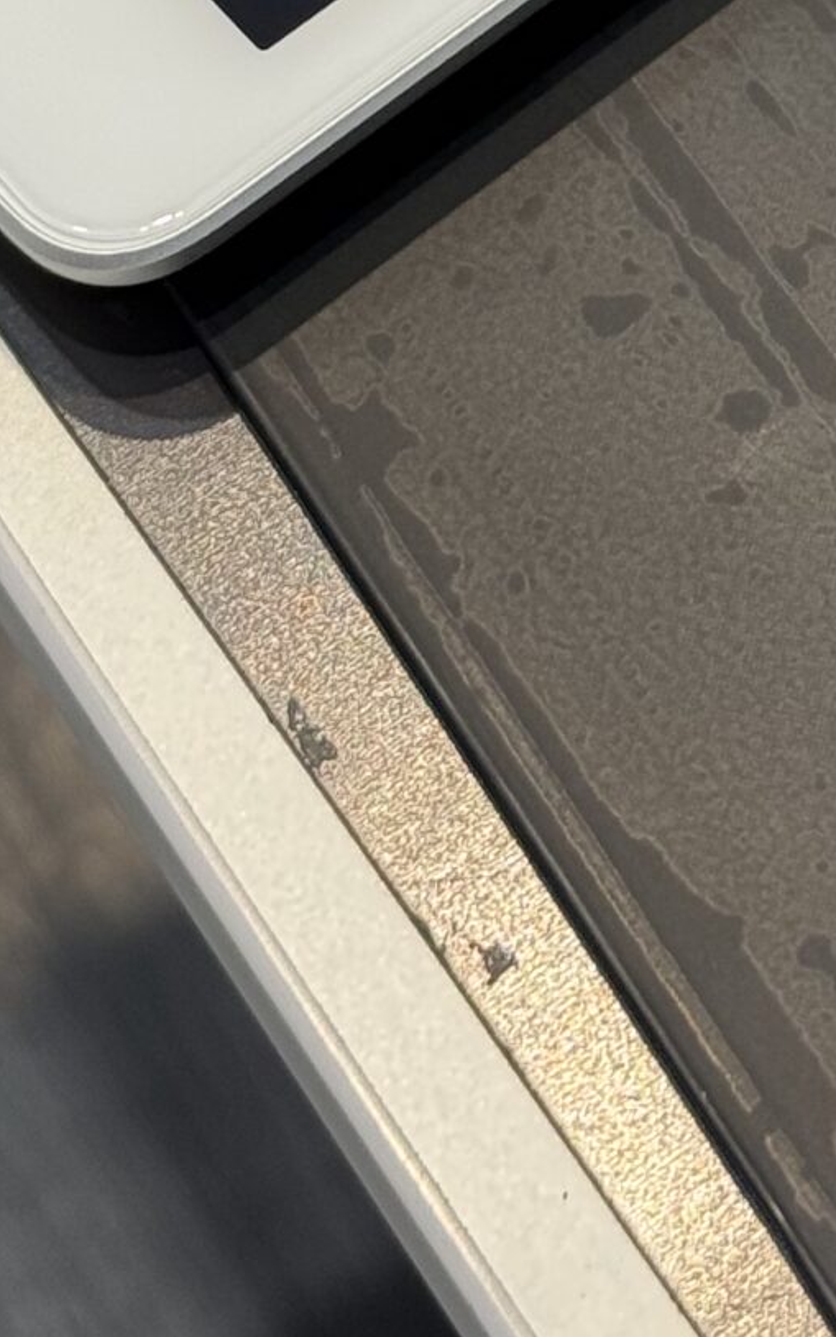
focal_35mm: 160
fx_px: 5831
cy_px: -659
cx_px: 1151
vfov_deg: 12.4
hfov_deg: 8.1
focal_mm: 6.76
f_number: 1.78
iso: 50
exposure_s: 1/120
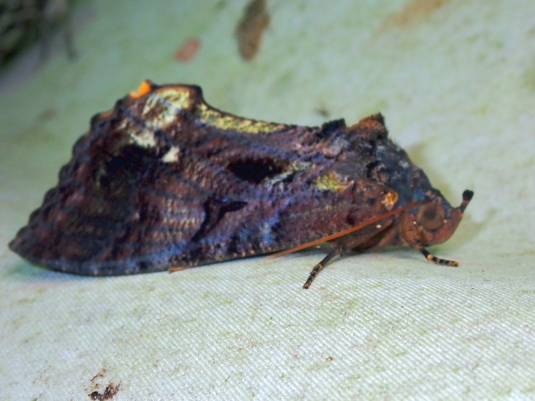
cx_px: 268
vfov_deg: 14.8
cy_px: 200
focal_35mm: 100
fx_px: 1546
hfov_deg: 19.6
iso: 200
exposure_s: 1/200
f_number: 6.3
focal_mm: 18
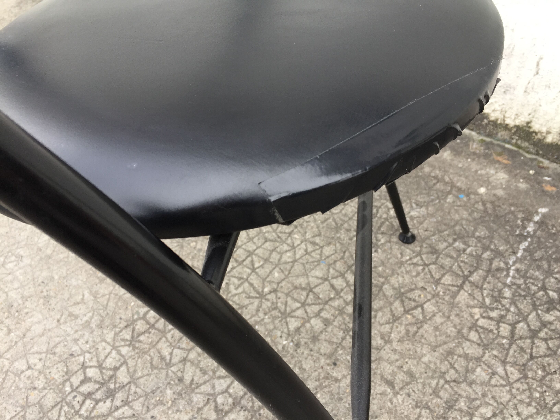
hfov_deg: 61.7
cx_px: 280
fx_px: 469
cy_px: 210
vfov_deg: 48.2
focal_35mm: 29
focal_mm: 4.15
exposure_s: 1/100
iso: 40
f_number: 2.2
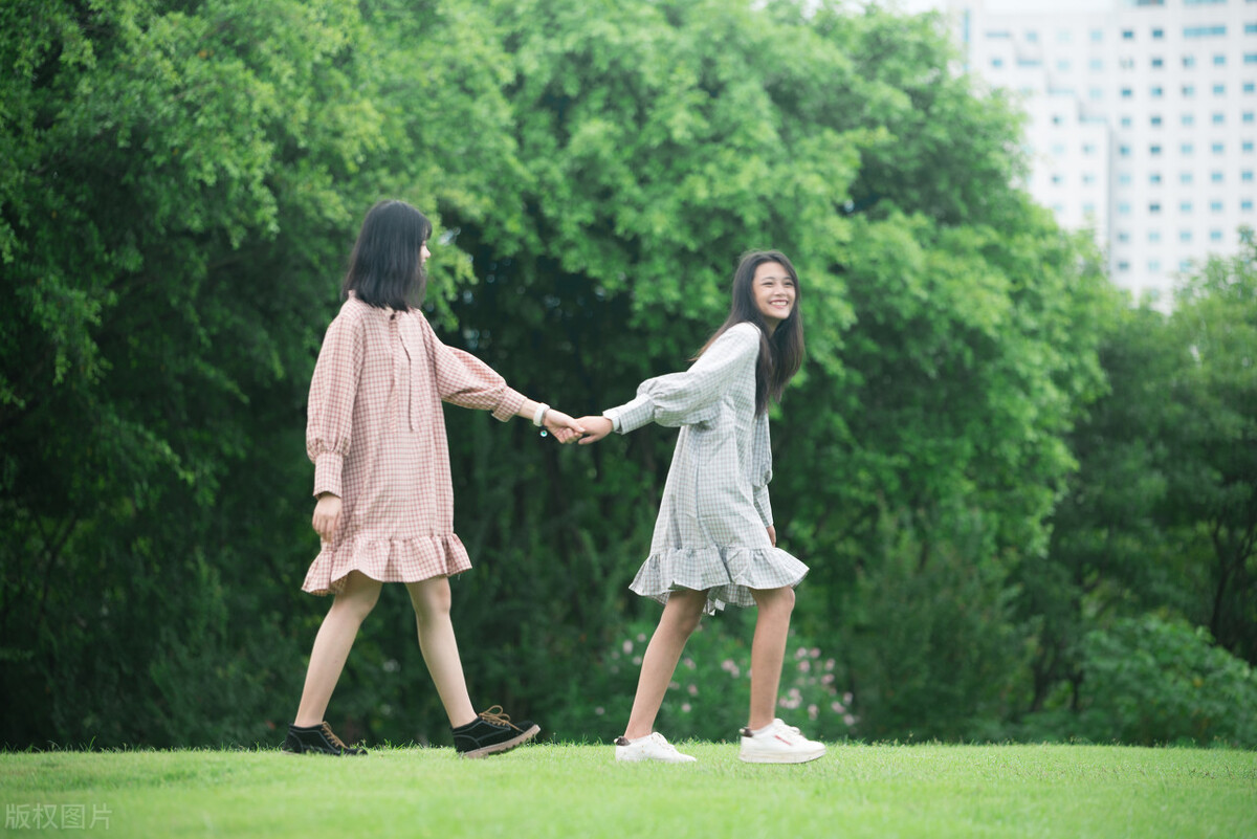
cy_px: 420
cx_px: 628
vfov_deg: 10.6
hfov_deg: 15.8
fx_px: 4541
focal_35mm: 130
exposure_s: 1/160
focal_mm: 130
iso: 100
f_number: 2.8
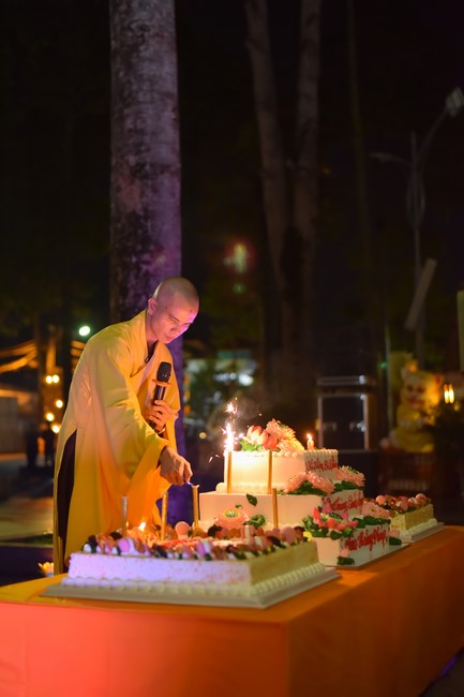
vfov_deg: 39.6
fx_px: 967
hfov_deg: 27.0
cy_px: 348
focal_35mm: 50
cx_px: 232
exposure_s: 1/100
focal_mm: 50
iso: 2000
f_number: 2
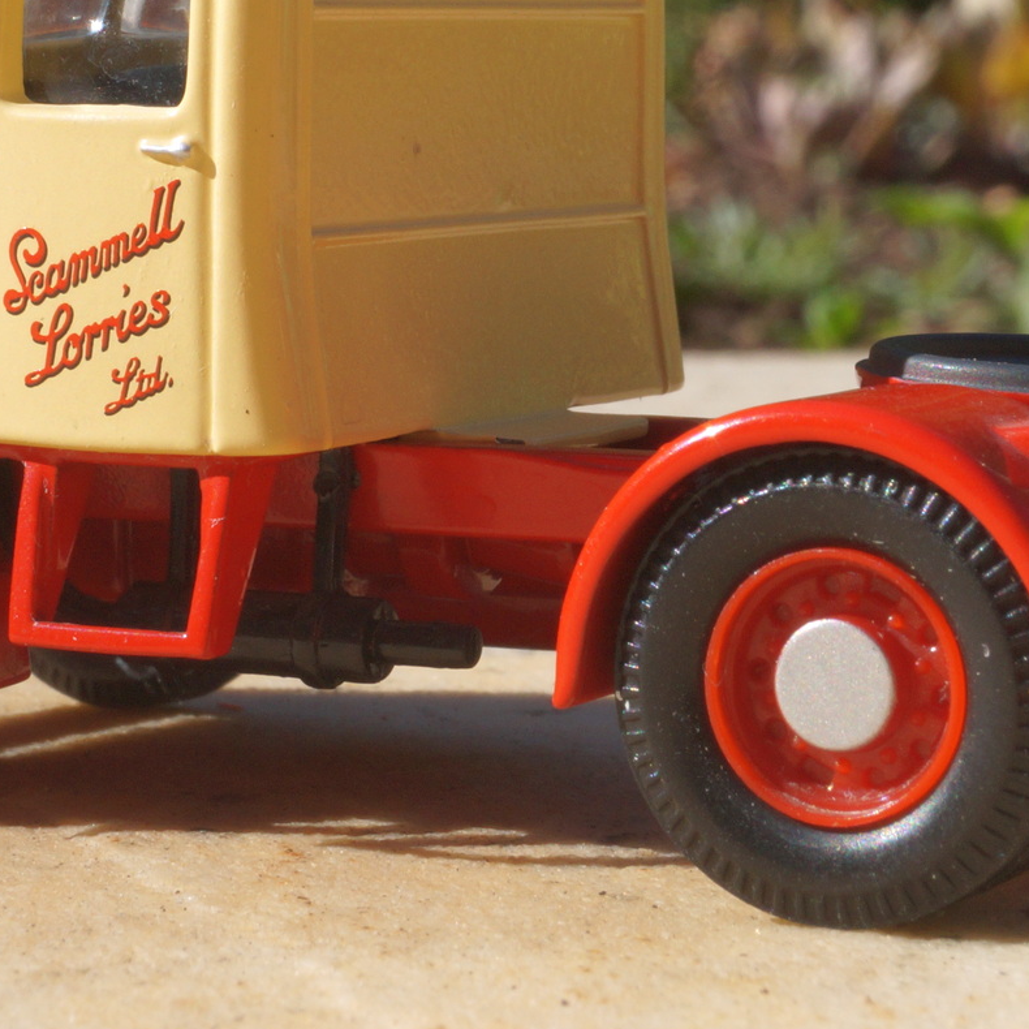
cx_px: 492
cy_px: 186
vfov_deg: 12.0
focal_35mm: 145
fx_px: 4879
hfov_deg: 12.0
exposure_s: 1/80
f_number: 25
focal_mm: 45
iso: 320
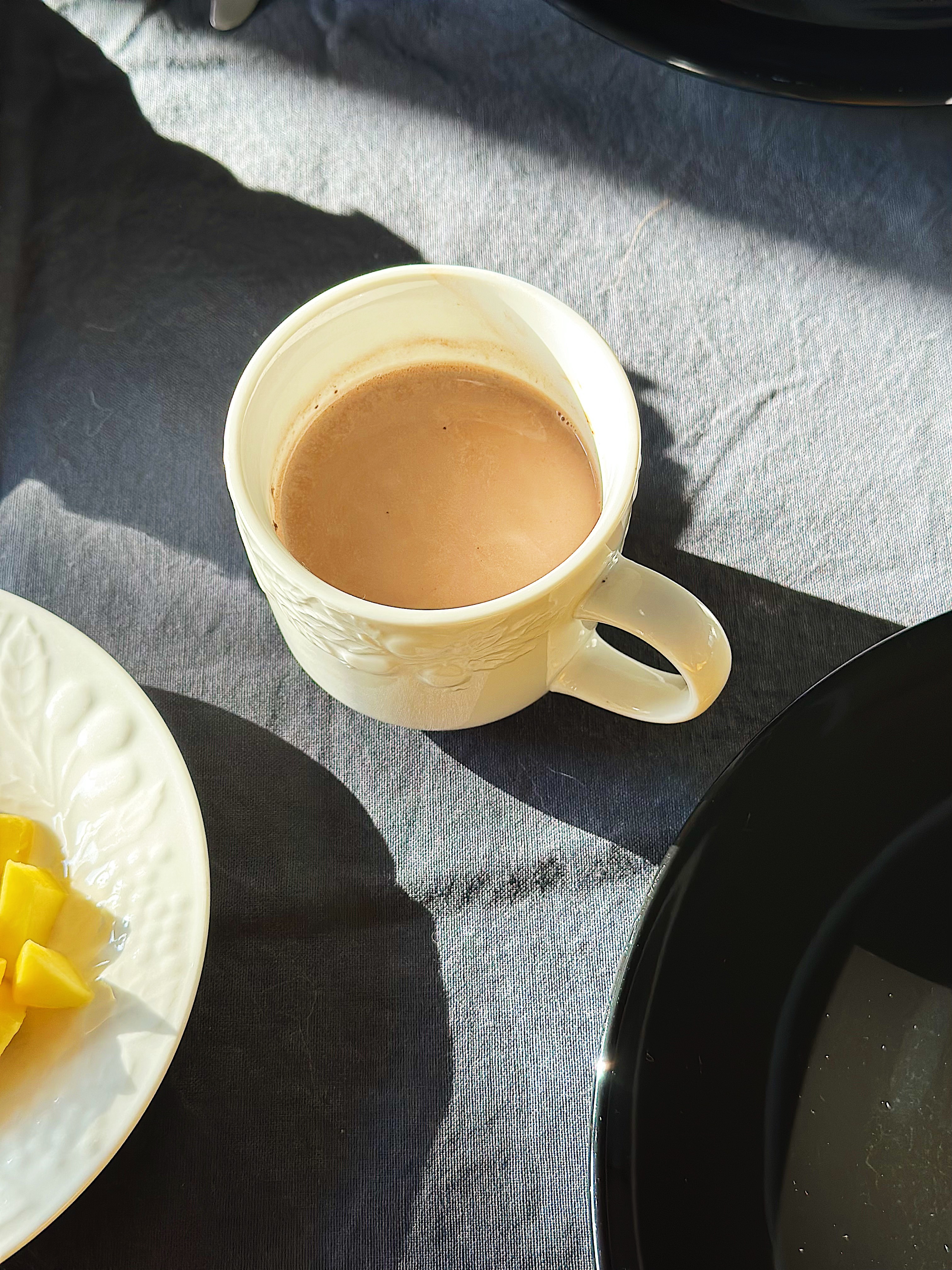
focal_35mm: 48
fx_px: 1760
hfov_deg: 30.3
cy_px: 635
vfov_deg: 39.7
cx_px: 476
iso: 100
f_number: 1.78
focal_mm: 6.86
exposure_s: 1/161
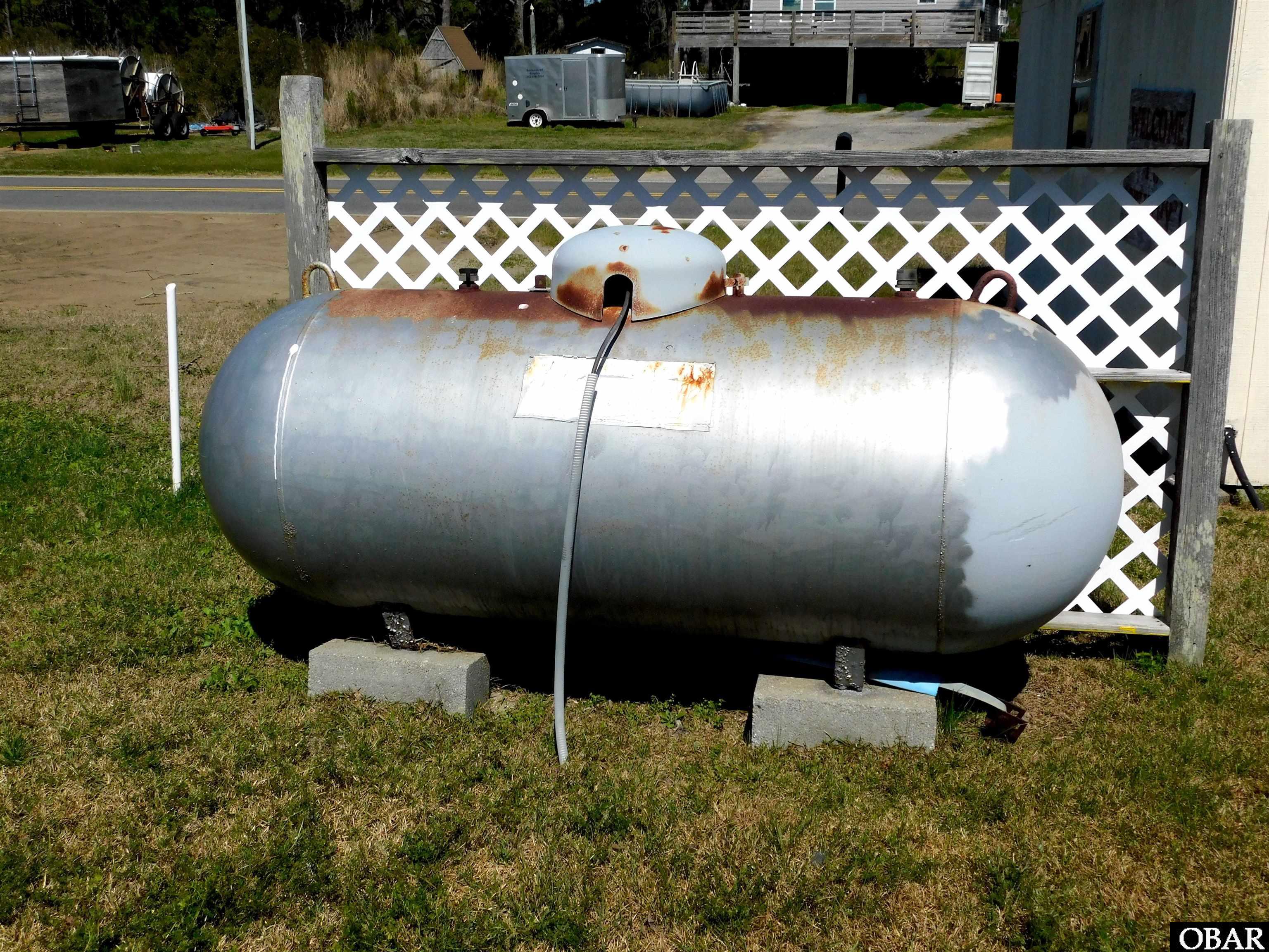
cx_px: 634
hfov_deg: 51.4
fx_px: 1320
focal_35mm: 36
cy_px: 476
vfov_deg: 39.7
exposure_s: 1/1000
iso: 125
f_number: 7
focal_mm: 6.3
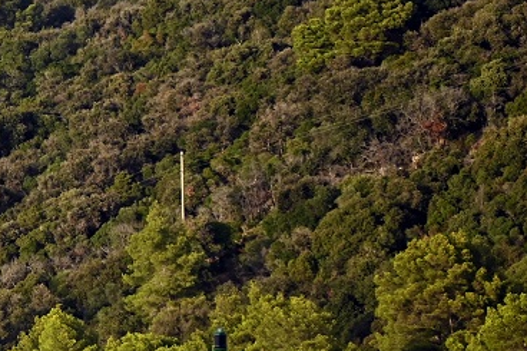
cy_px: 165
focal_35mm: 689
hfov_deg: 3.0
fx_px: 10081
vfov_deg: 2.0
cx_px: -382
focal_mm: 195
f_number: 5.3
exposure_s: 1/1000
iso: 360
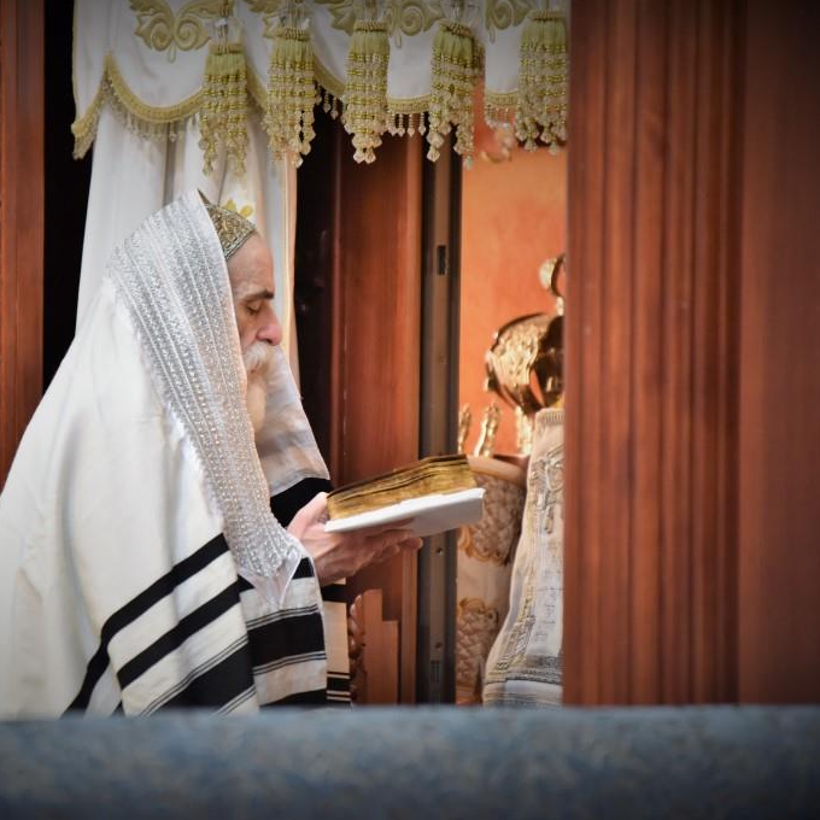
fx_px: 6861
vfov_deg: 6.8
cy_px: 409
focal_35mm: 256
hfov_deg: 6.8
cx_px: 305
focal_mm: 200
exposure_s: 1/400
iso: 2000
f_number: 2.8
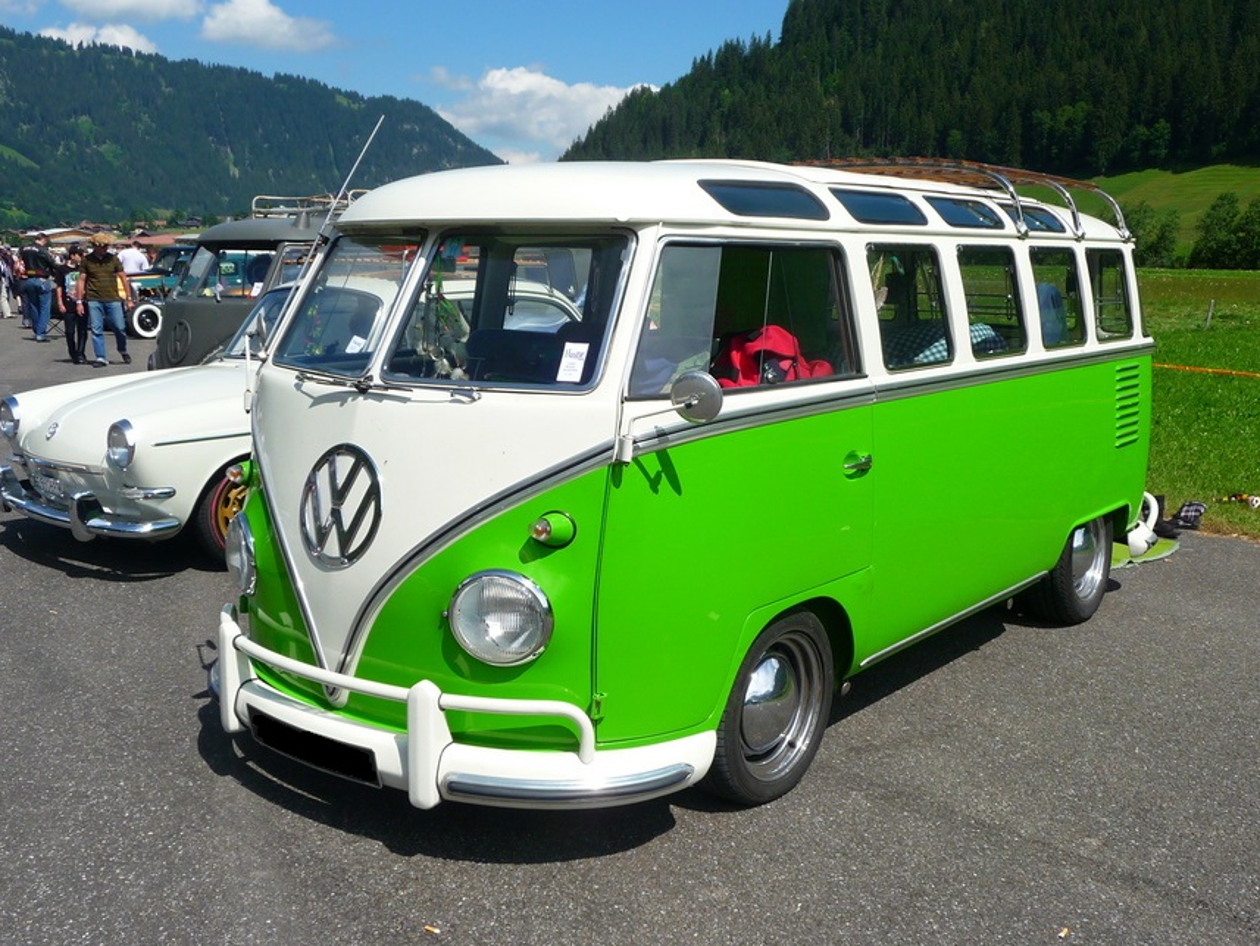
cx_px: 648
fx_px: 1274
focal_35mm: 35
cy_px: 524
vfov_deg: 40.7
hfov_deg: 52.6
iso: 100
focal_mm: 5
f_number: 8
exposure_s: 1/250
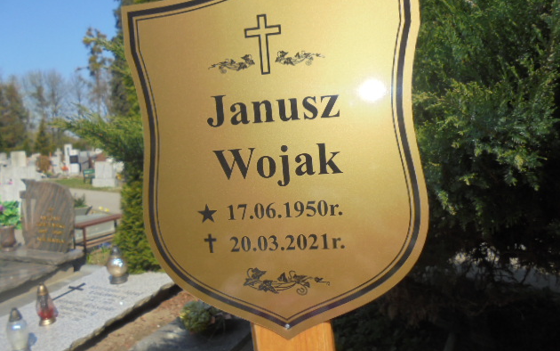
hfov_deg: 66.5
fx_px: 427
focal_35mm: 28
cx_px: 277
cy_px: 160
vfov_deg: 44.5
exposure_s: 1/800
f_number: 3.5
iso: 100
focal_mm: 4.6
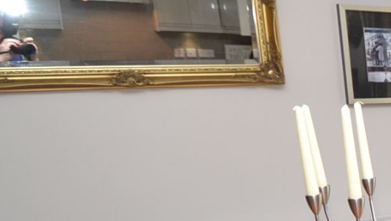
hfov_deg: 22.5
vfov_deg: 19.4
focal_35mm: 61
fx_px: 633
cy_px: 195
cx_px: 680
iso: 400
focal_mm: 10
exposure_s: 1/60
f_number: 4
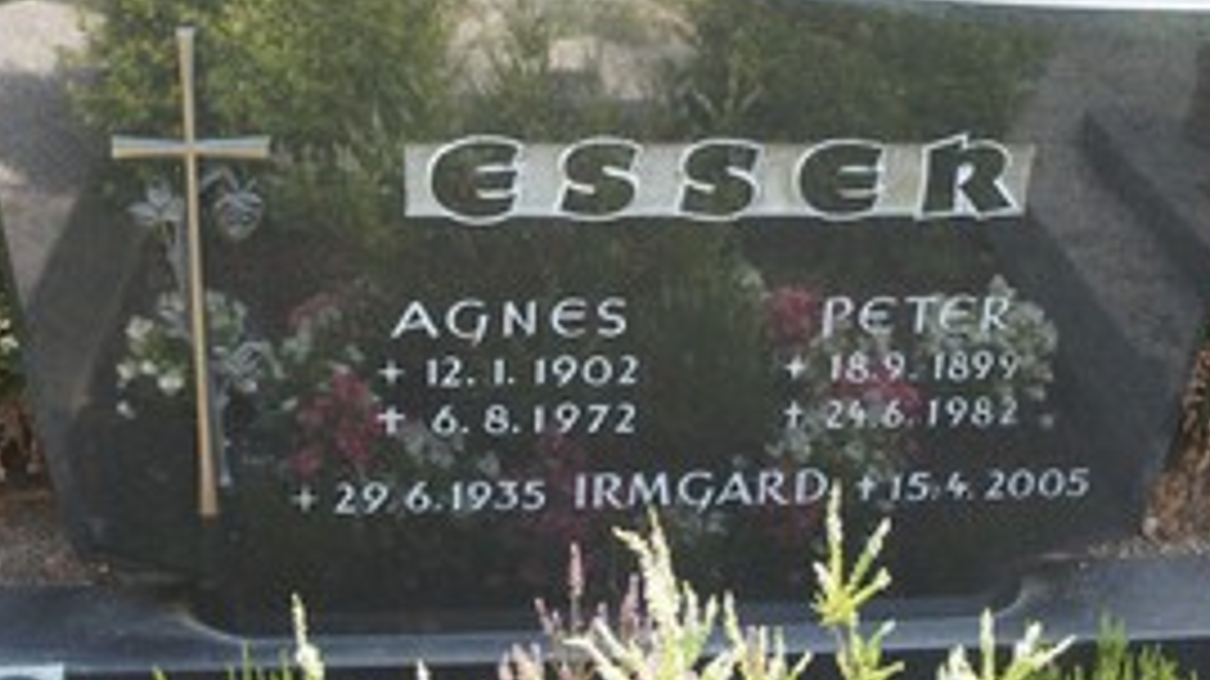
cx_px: 648
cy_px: 207
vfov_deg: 20.3
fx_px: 1892
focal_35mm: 59
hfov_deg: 35.4
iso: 800
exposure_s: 1/250
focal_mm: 22
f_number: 4.5
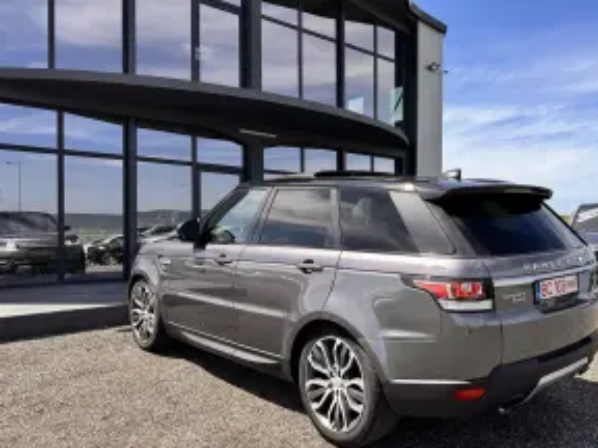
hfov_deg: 59.2
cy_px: 232
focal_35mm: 30
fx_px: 518
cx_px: 372
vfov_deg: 46.8
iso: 80
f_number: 1.78
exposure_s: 1/2415
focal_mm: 6.76
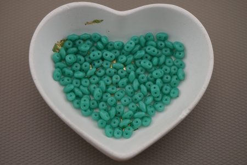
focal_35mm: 64
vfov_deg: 21.1
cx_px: 124
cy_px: 82
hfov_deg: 31.2
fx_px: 443
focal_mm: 43
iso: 100
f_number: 6.3
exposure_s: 1/80
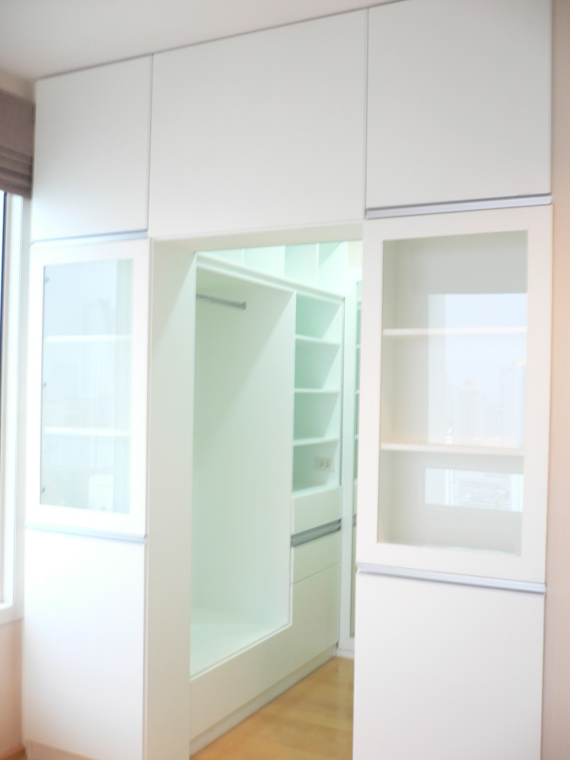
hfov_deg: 40.7
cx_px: 285
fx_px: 768
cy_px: 380
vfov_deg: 52.6
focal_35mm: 35
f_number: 2.8
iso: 100
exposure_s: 1/10
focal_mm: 5.8
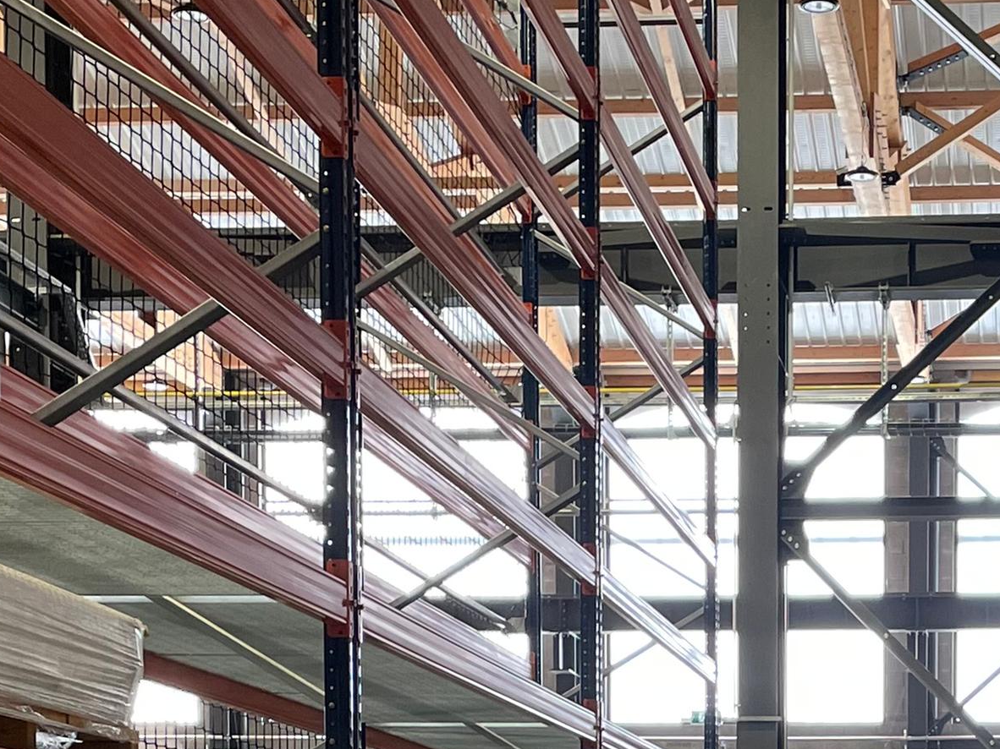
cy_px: 1102
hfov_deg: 21.9
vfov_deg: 15.5
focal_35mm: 88
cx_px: 843
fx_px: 2542
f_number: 1.6
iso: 125
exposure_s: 1/115
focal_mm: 4.2
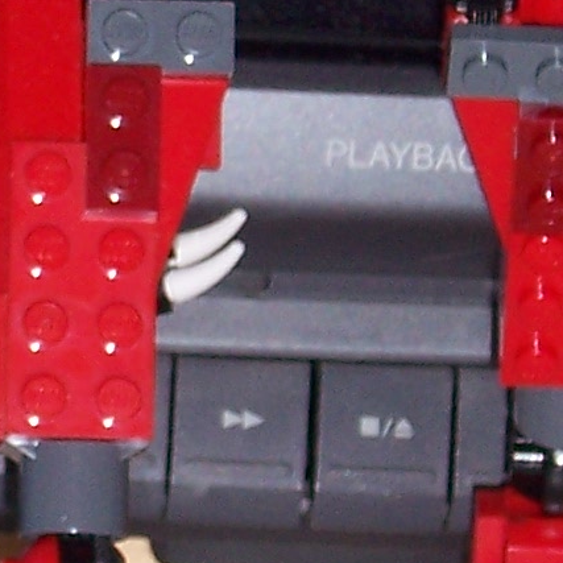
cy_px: 105
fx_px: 6863
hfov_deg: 4.7
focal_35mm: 373
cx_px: 181
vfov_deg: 4.7
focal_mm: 12
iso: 100
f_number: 3.8
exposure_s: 1/100
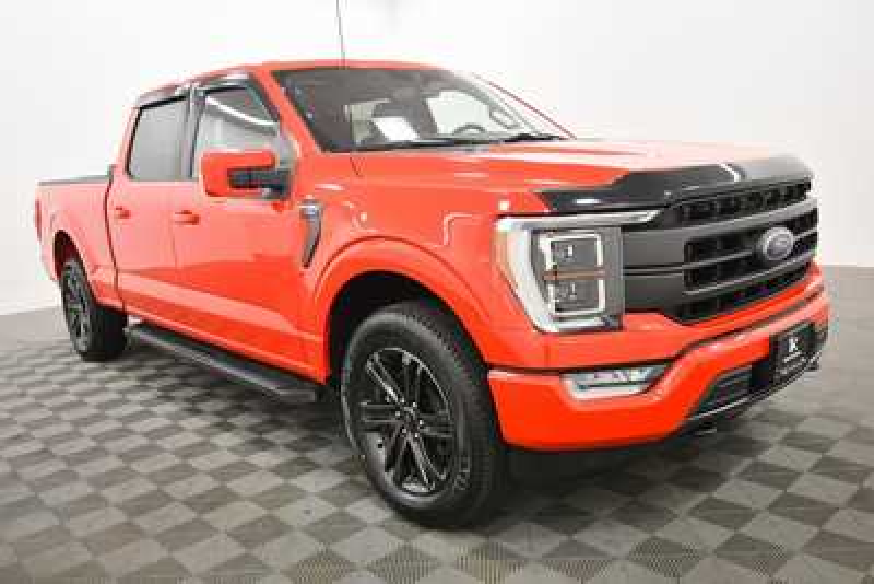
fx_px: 729
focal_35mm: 30
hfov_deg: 61.9
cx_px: 437
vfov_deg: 43.6
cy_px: 292
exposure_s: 1/125
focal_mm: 20
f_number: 5.6
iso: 1600
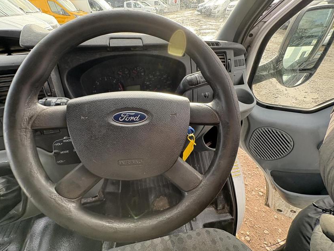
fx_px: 145
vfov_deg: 81.7
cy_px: 126
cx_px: 157
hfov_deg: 98.1
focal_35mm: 15
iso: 100
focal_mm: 2.22
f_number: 2.2
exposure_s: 1/99
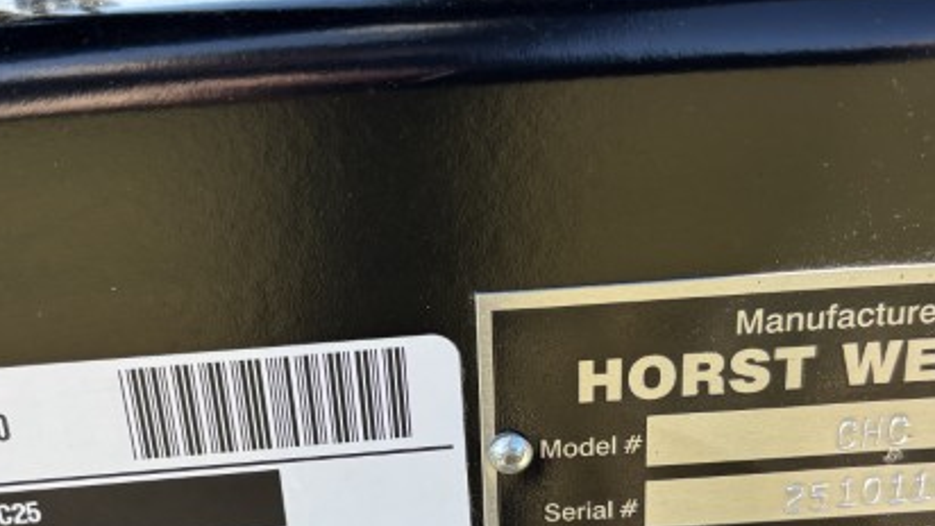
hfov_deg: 37.8
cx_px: 436
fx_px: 1364
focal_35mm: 55
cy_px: 490
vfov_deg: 21.3
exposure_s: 1/311
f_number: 1.6
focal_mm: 5.96
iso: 50
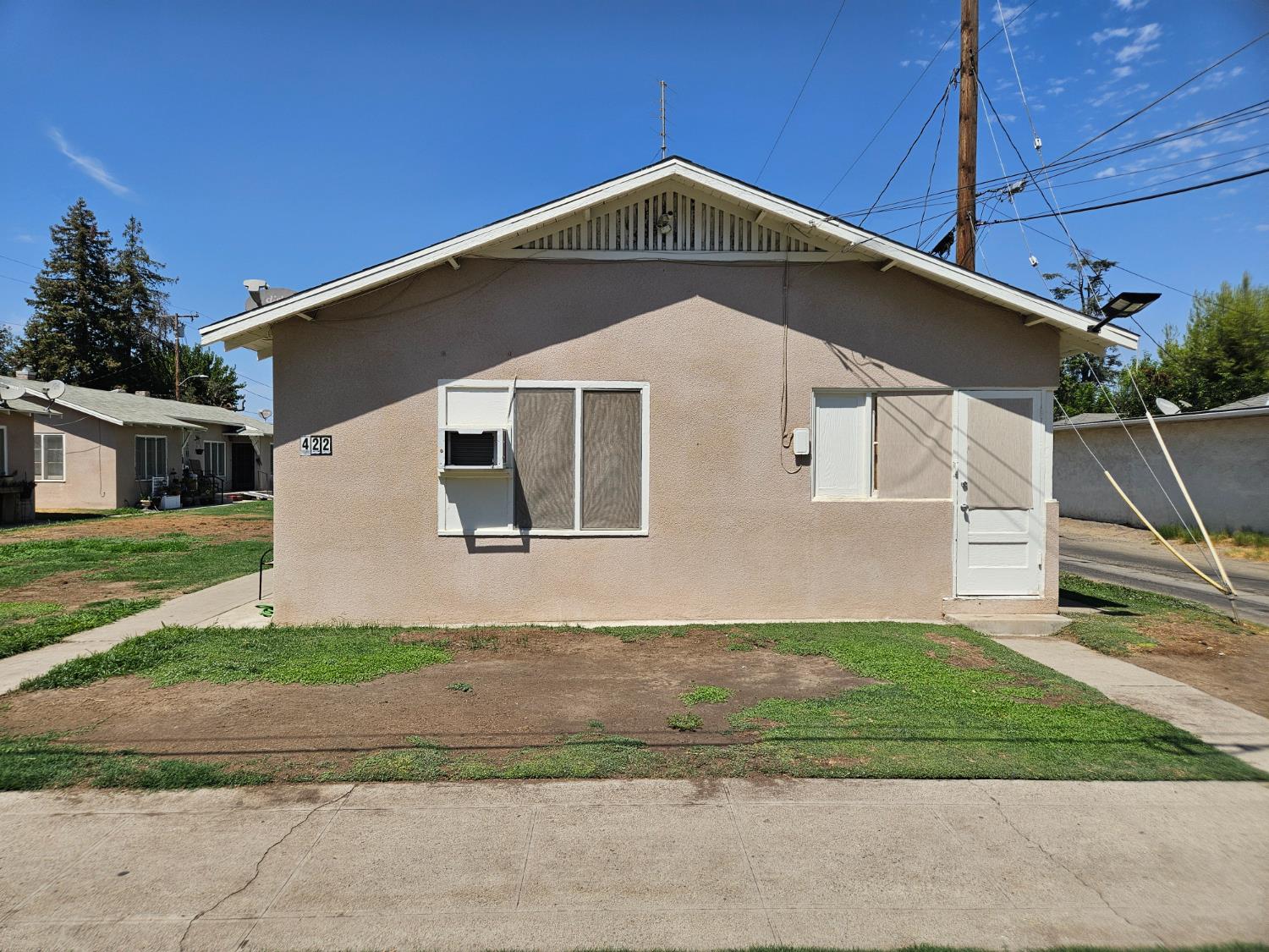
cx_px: 634
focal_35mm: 23
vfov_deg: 58.9
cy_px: 476
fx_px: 843
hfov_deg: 73.9
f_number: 1.8
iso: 25
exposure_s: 1/3100
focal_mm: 5.4
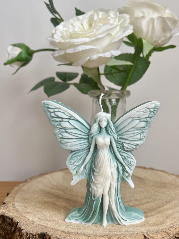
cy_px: 133
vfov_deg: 53.8
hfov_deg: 41.6
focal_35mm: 34
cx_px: 107
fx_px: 234
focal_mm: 5.1
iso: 40
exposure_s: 1/185
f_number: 1.6
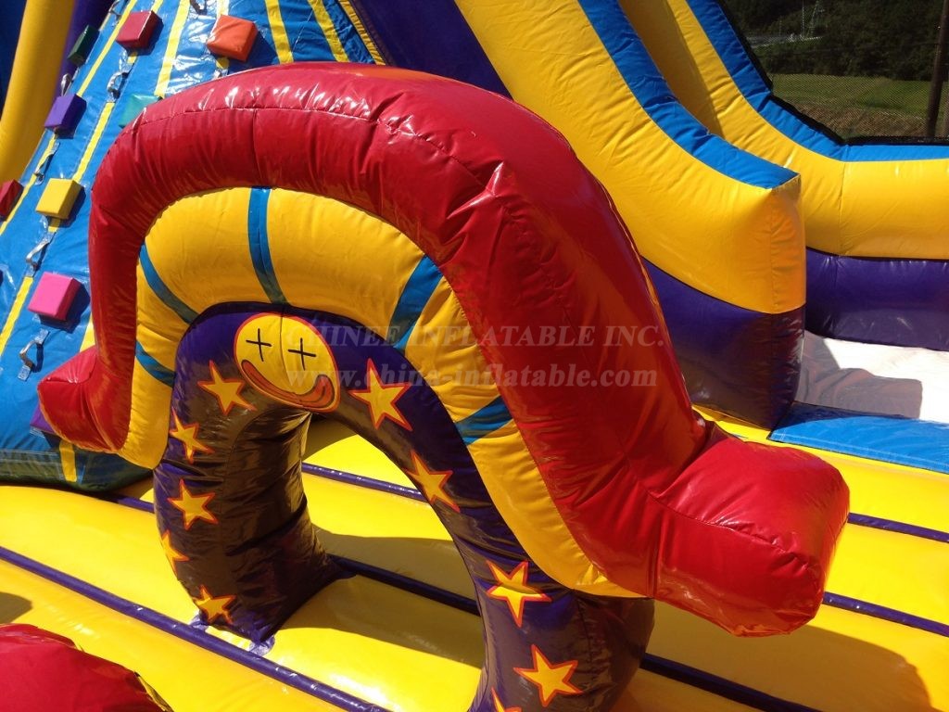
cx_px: 474
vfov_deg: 42.9
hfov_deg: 55.4
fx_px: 905
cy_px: 356
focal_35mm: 33
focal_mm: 4.12
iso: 50
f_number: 2.4
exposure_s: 1/2262
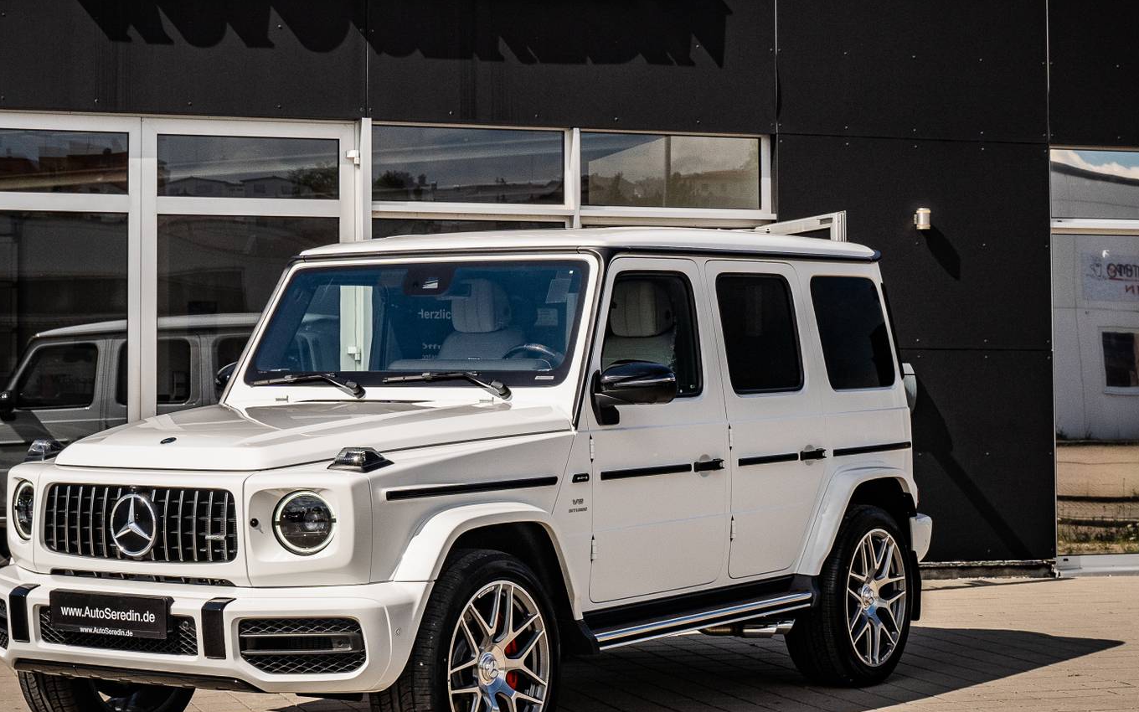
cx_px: 488
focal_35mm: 59
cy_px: 344
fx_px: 1831
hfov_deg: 34.5
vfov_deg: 22.0
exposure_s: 1/1250
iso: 800
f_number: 7.1
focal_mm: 41
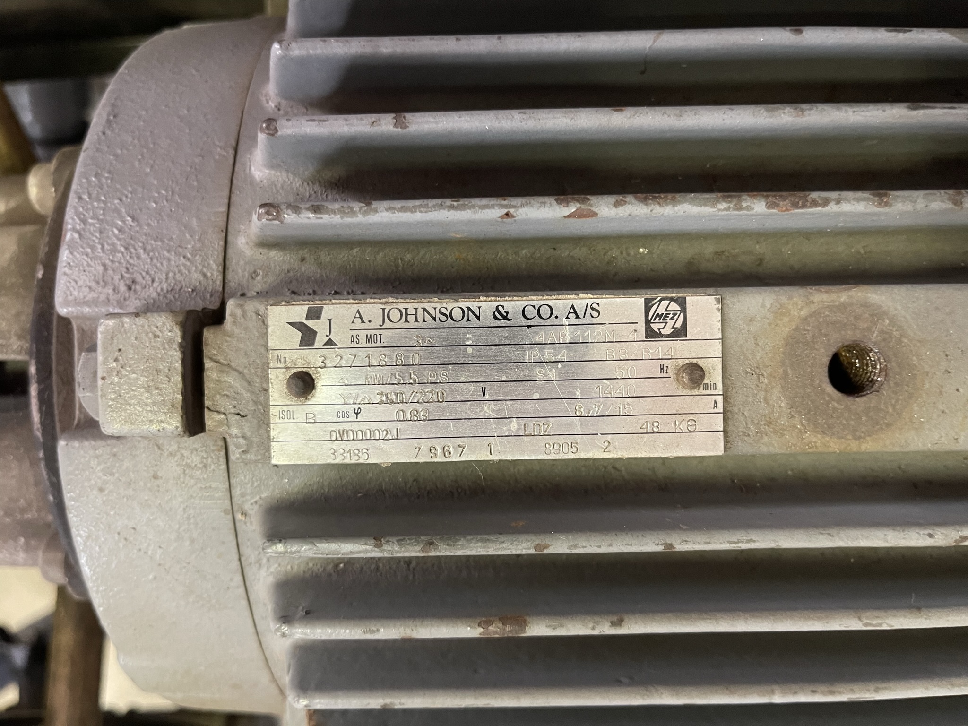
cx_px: 484
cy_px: 363
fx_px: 727
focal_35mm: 26
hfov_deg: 67.3
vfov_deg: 53.1
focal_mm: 5.1
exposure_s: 1/33
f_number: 1.6
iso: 400
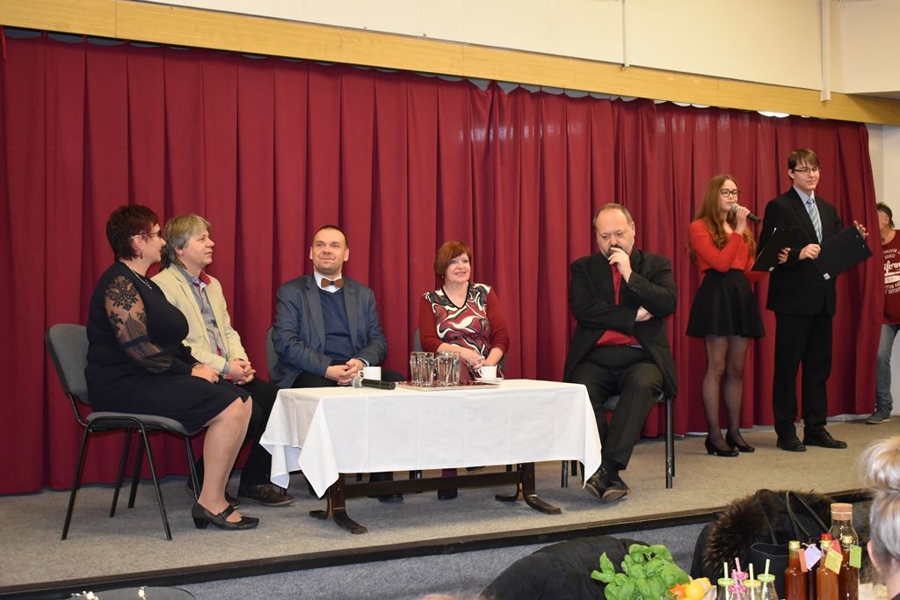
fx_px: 1088
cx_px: 450
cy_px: 300
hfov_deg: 45.0
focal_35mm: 44
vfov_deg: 30.9
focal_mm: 29
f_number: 4.2
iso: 1800
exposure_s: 1/60
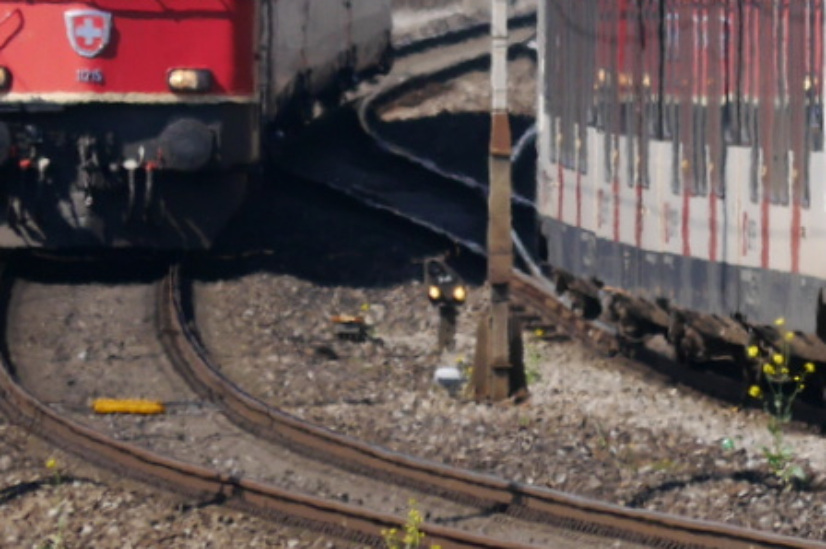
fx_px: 27512
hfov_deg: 1.7
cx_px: 627
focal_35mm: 1200
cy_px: -39
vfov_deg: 1.1
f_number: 5.4
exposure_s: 1/500
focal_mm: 258
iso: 160
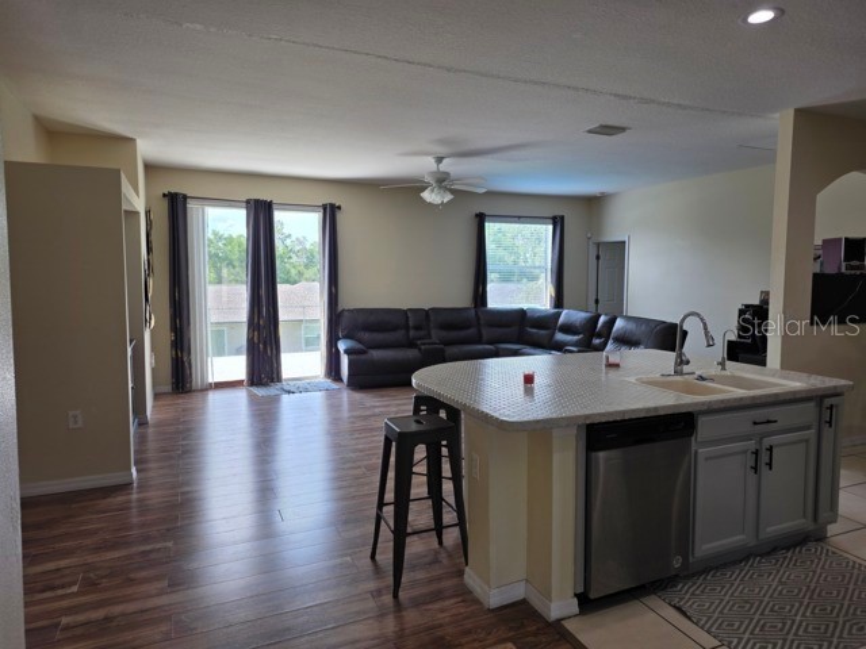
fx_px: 575
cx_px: 433
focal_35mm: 23
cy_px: 324
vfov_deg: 58.9
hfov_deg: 73.9
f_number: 1.7
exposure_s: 1/120
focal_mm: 6.25
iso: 25
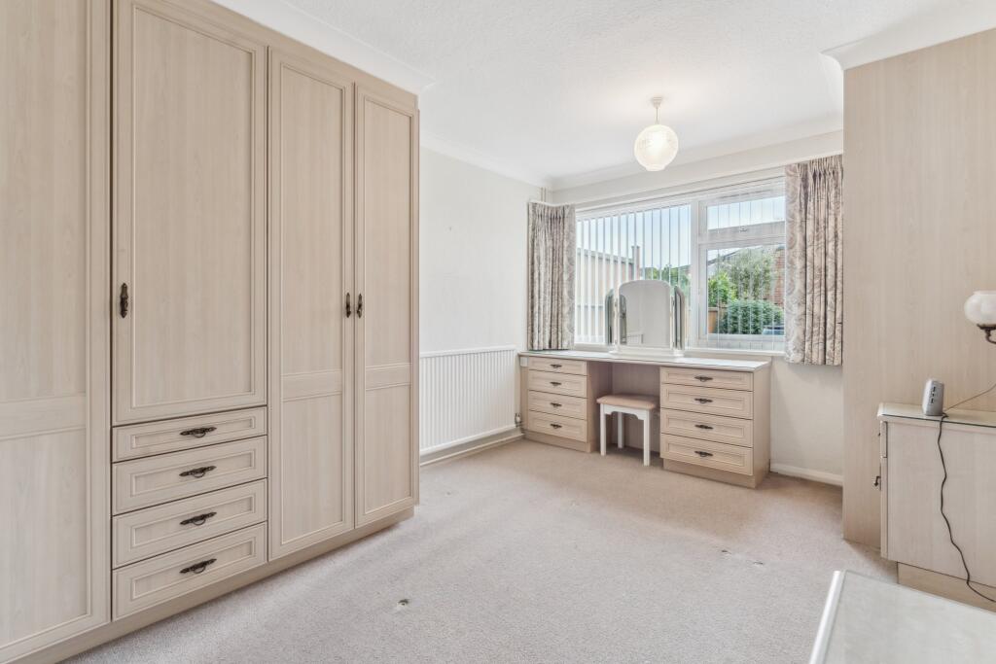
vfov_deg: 73.8
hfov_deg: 96.7
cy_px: 332
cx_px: 498
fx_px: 443
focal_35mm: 16
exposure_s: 1/13
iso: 320
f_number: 8
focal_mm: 16
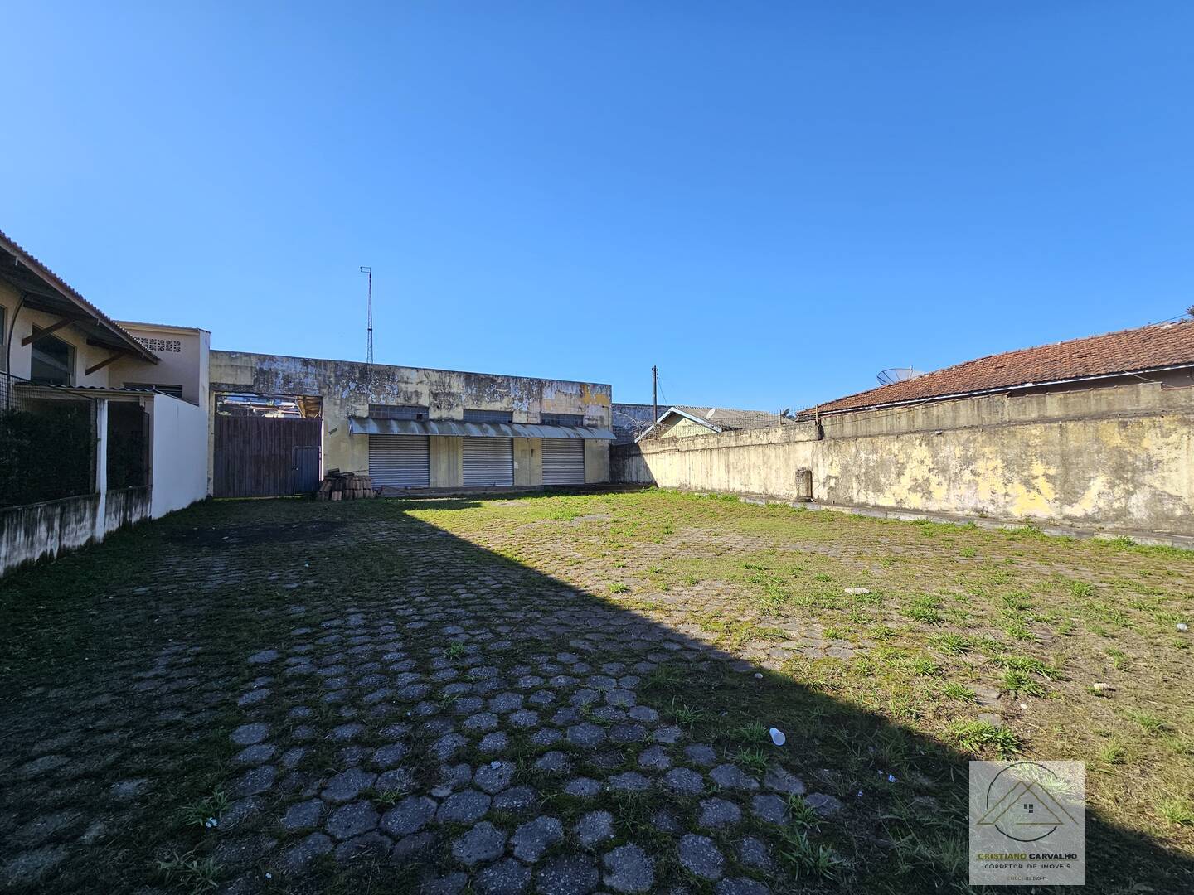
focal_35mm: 13
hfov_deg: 106.2
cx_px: 597
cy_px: 448
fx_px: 448
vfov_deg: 89.9
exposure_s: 1/1601
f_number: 2.2
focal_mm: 2.2
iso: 50
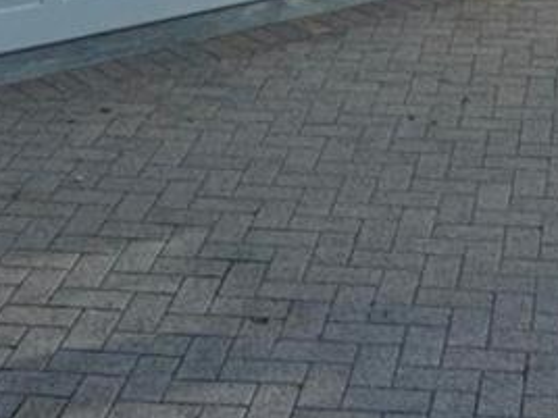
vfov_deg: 11.1
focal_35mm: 107
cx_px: 554
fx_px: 1725
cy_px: -661
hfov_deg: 17.9
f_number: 2.2
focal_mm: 2.22
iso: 40
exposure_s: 1/1370
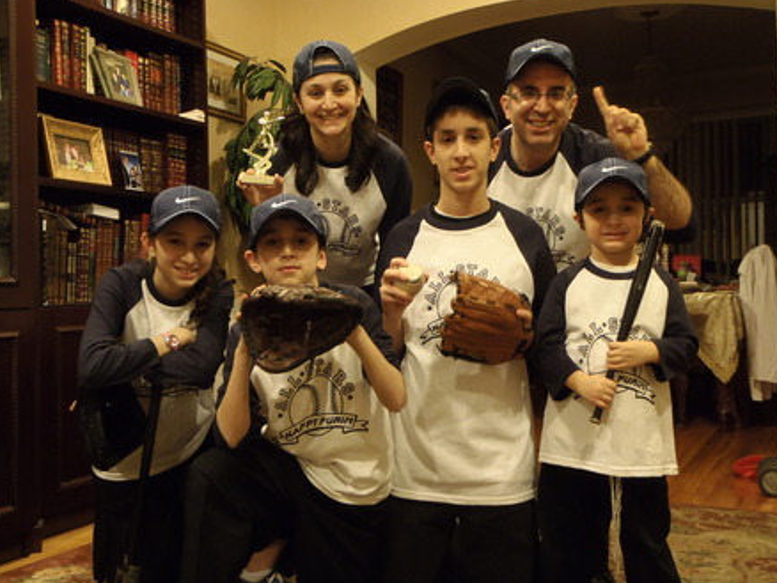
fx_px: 831
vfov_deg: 38.7
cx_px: 388
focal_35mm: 37
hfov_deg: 50.1
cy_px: 289
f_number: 4.1
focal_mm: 6.53
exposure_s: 1/4
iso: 250
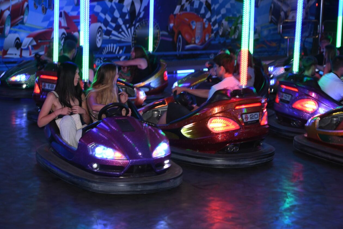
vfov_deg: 18.9
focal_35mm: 72
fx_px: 686
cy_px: 114
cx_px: 172
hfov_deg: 28.1
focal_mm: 48
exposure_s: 1/60
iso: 500
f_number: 4.5
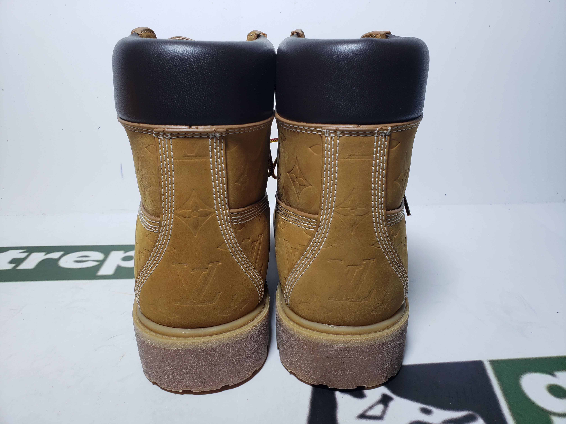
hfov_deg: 67.3
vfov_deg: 53.1
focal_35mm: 26
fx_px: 425
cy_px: 212
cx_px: 283
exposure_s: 1/168
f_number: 2.4
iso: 50
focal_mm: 4.3
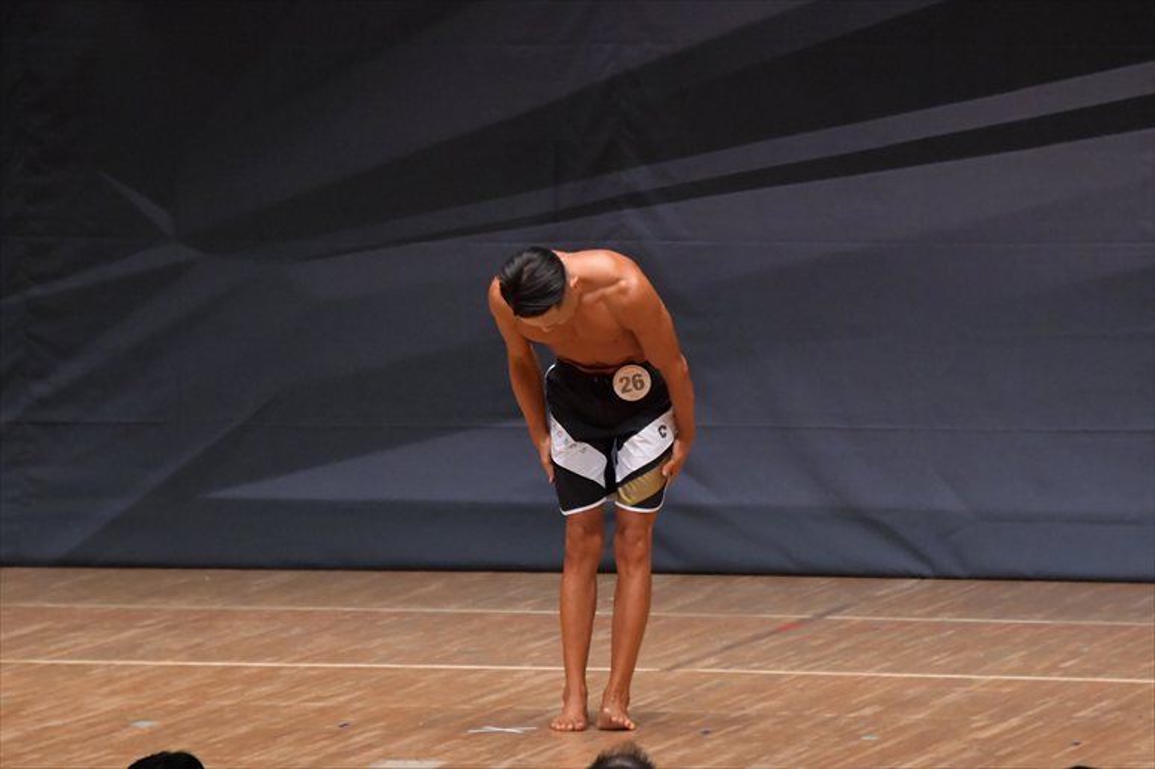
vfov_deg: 4.8
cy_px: 384
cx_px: 578
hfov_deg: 7.2
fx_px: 9139
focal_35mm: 285
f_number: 5.6
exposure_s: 1/400
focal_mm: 190
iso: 6400
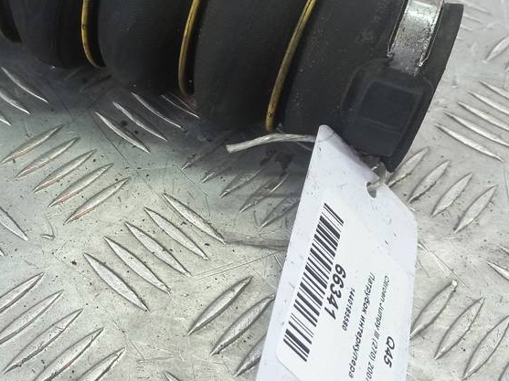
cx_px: 158
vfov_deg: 31.3
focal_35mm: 46
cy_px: 139
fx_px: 676
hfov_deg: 40.6
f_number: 1.8
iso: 64
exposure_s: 1/50
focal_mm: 4.6
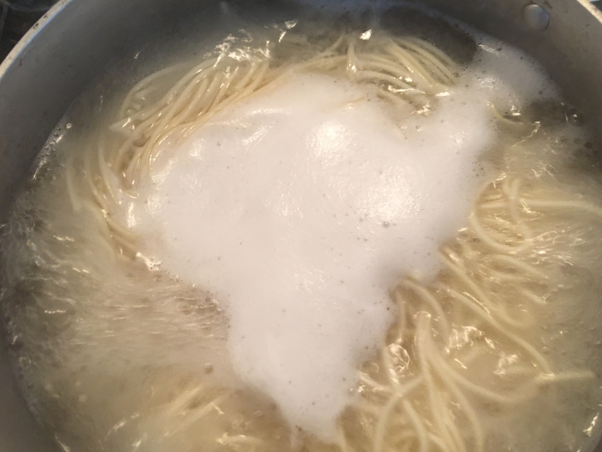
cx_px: 310
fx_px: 522
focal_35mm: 30
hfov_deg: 60.0
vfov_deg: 46.8
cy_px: 232
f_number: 2.2
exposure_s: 1/33
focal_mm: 4.15
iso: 160
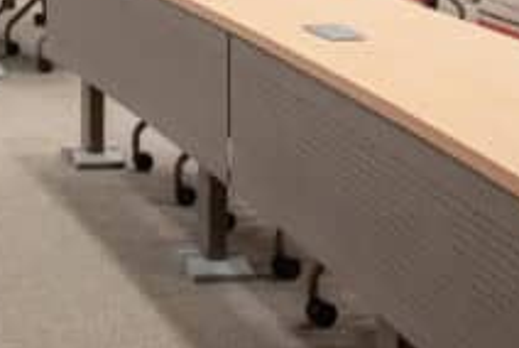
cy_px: -142
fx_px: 1675
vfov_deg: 11.5
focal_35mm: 116
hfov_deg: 16.8
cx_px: -115
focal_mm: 24
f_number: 5
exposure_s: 1/250
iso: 4000
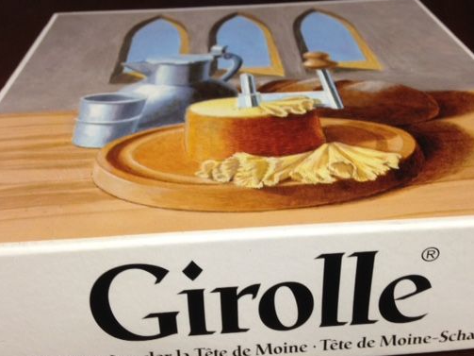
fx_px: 575
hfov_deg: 44.8
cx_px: 253
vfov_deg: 34.3
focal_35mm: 42
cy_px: 181
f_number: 2.4
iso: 125
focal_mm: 4.12
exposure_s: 1/20
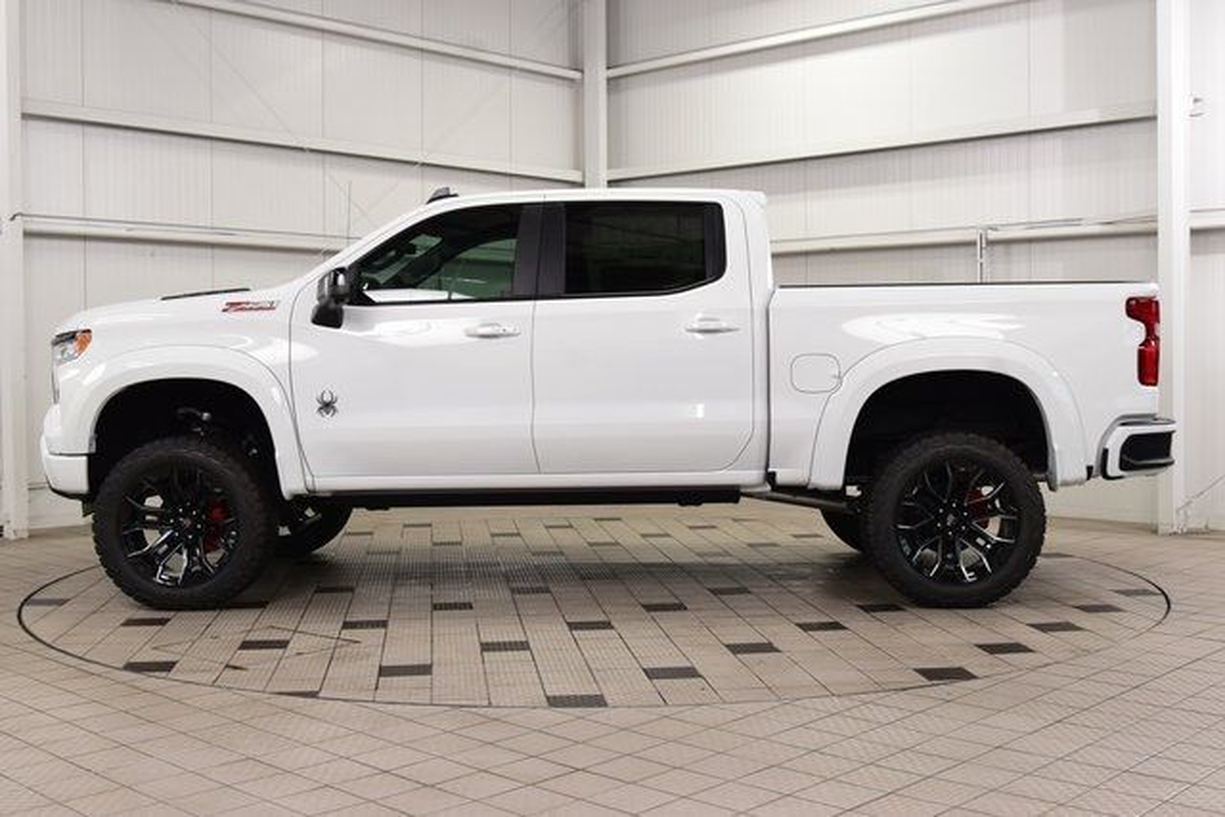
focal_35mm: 42
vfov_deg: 31.9
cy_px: 408
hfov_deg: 46.4
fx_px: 1429
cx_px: 612
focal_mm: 28
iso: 1000
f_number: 8
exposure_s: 1/60
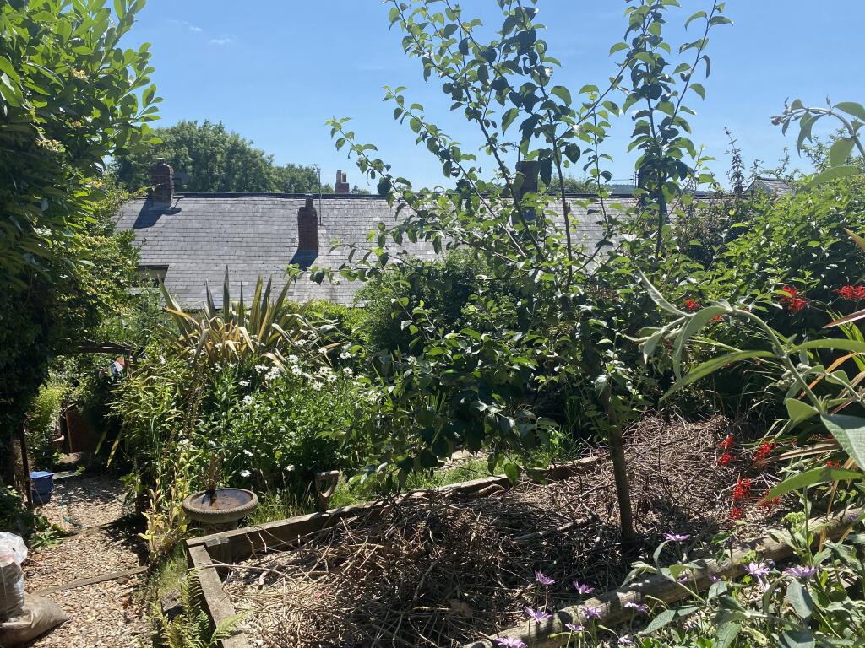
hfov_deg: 67.3
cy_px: 324
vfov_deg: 53.1
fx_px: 650
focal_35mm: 26
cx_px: 432
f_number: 1.8
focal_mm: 4.25
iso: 32
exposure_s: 1/2183
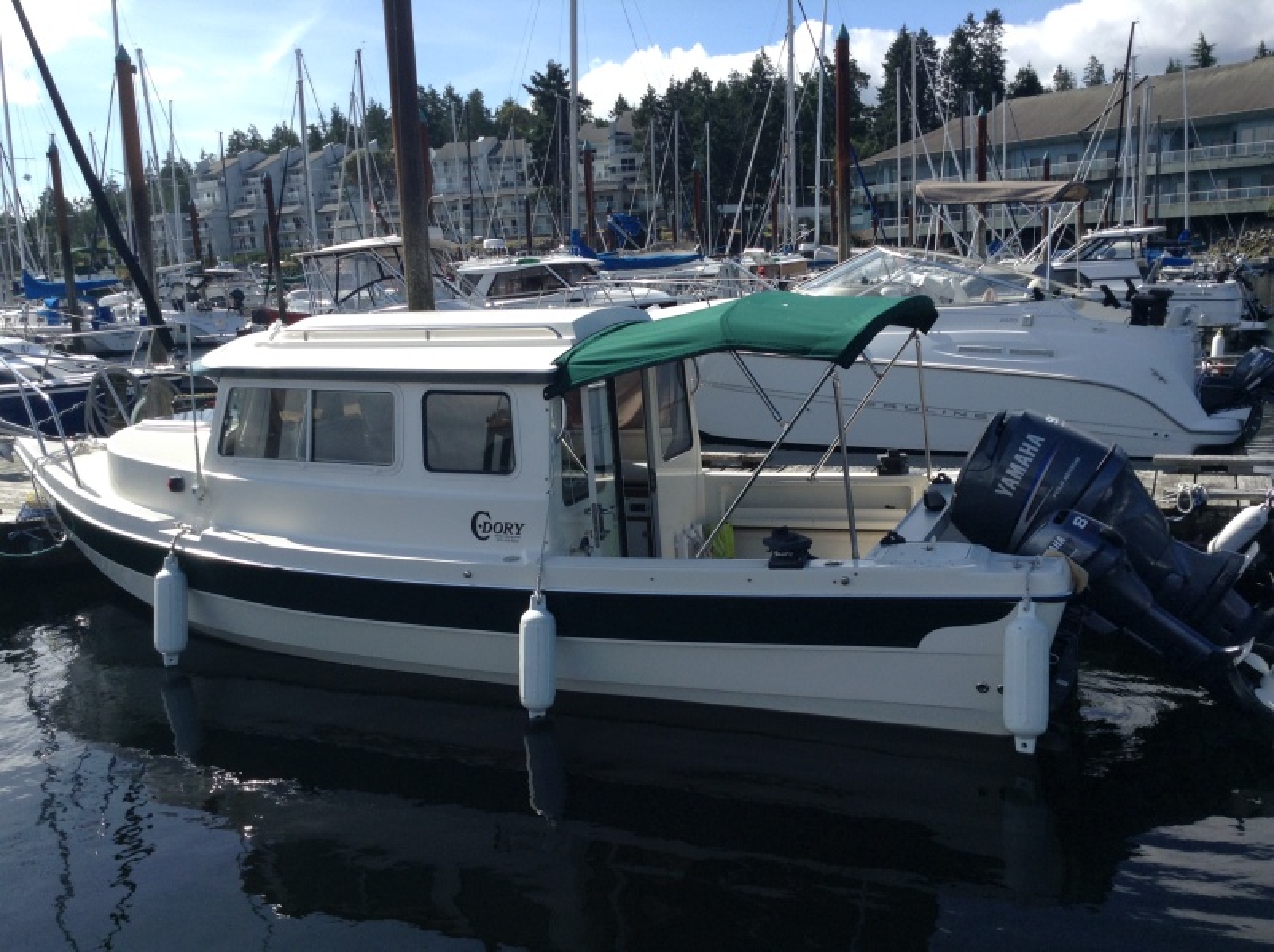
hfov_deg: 55.4
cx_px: 637
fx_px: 1213
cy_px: 476
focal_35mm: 33
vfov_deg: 42.9
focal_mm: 3.3
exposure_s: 1/1159
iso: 25
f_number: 2.4
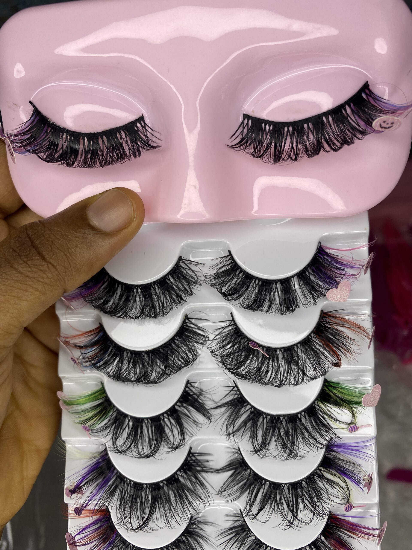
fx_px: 413
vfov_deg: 67.3
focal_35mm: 26
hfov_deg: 53.1
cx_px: 206
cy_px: 275
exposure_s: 1/122
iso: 40
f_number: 1.8
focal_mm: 4.25
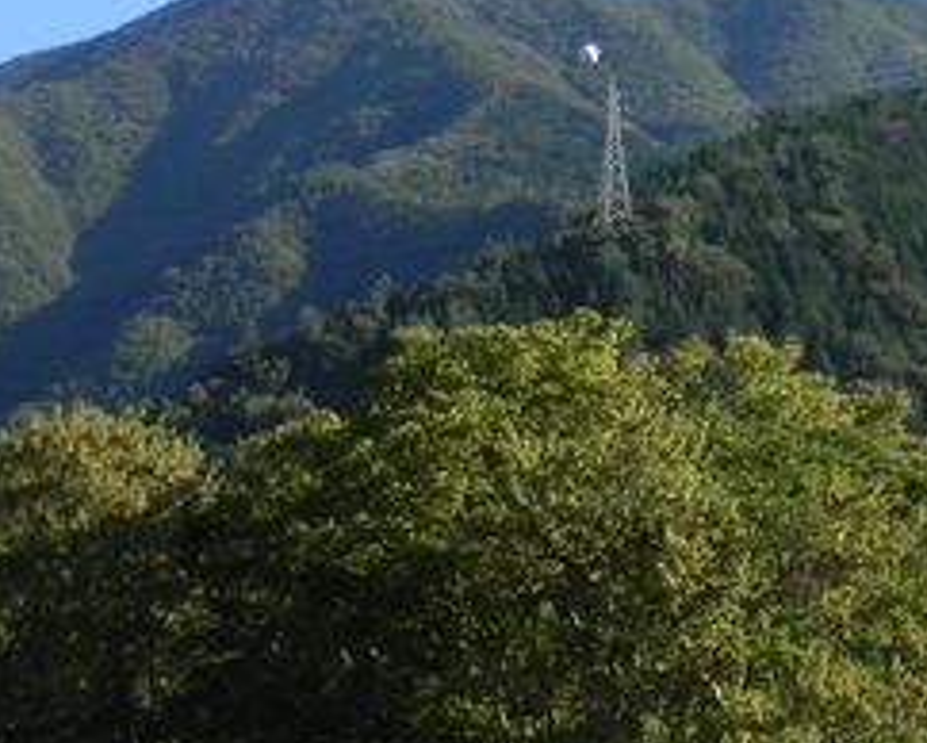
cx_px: 479
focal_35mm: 129
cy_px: 433
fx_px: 3542
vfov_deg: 12.0
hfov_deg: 14.9
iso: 80
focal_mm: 7.3
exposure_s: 1/400
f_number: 3.7
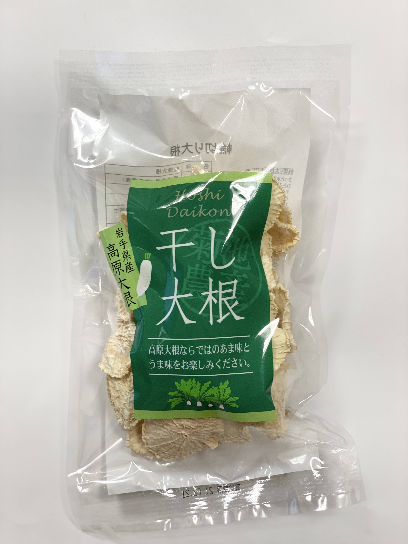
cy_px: 272
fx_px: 817
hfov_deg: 28.0
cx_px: 204
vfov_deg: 36.8
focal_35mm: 52
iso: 100
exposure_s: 1/100
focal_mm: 6
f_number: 2
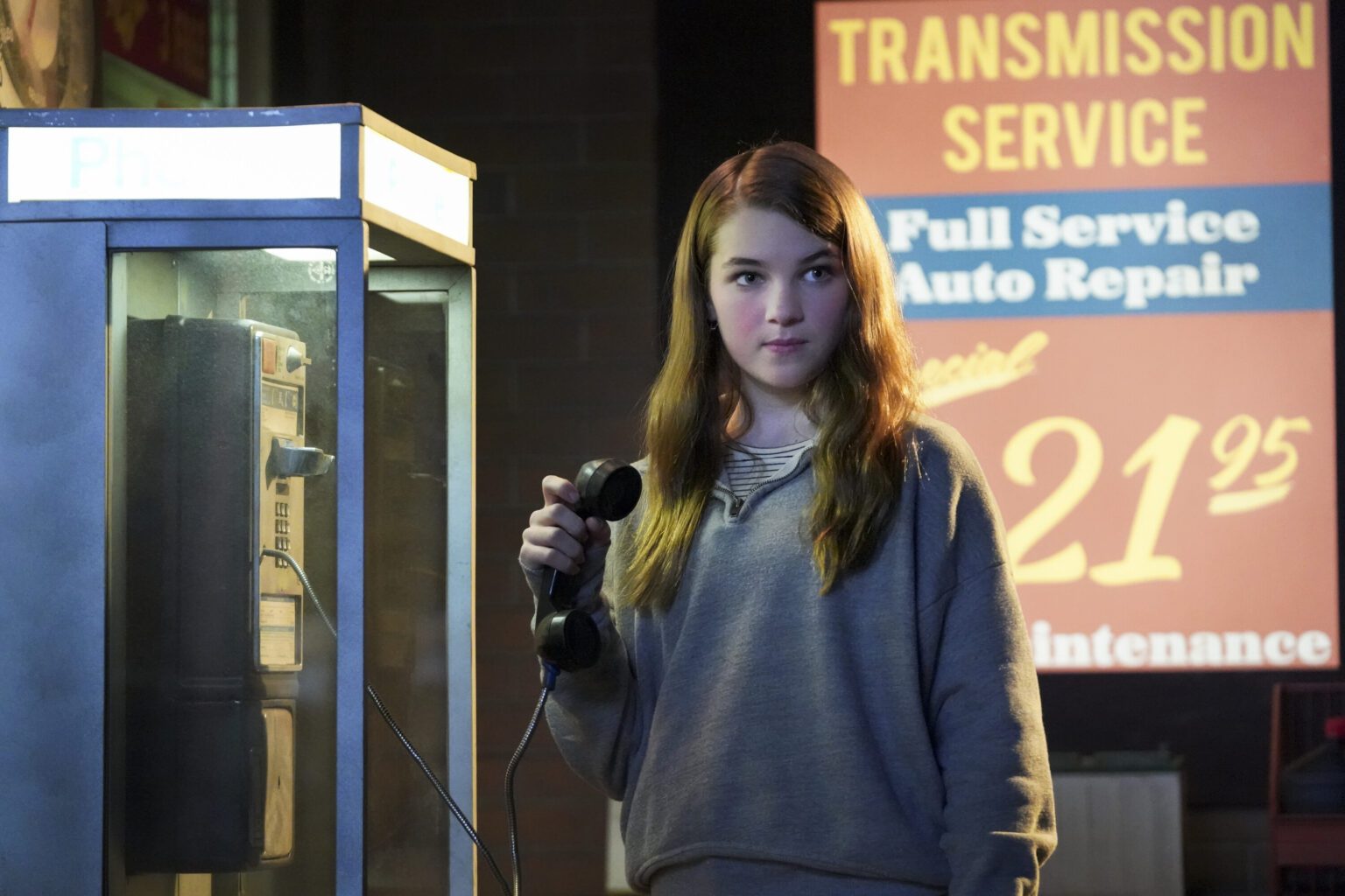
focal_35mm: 127
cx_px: 672
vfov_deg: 10.8
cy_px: 448
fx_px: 4744
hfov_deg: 16.1
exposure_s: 1/160
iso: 16000
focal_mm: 127
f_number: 4
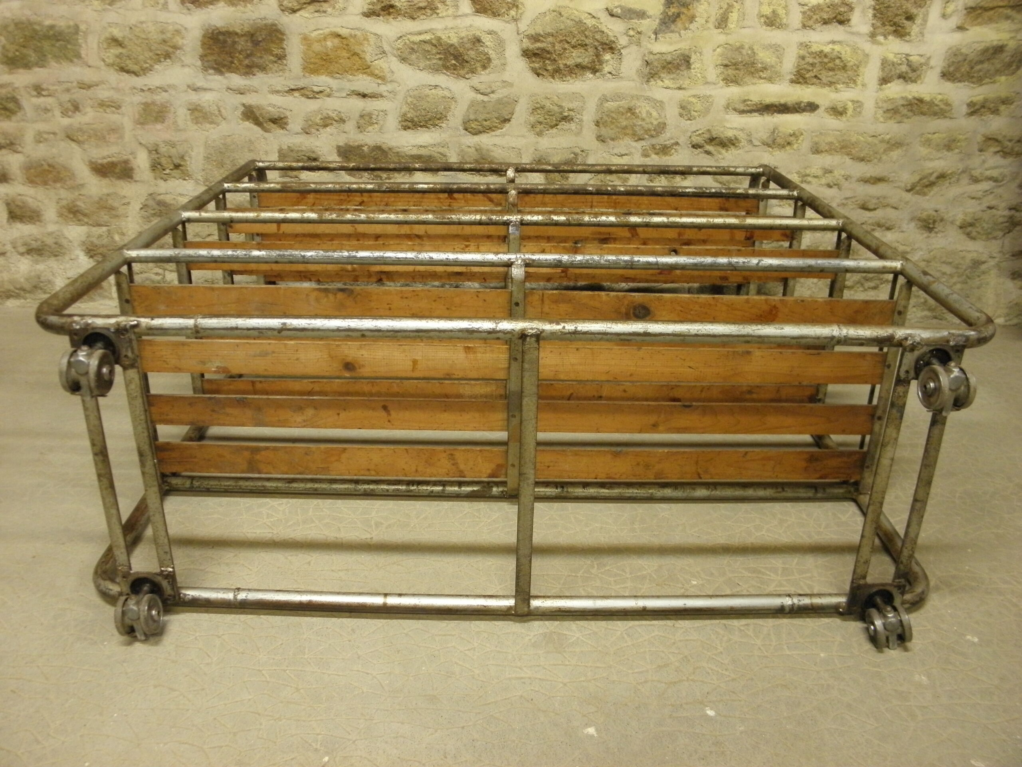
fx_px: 856
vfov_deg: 48.2
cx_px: 511
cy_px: 384
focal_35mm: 29
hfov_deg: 61.7
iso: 250
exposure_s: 1/8
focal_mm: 5.2
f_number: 3.5
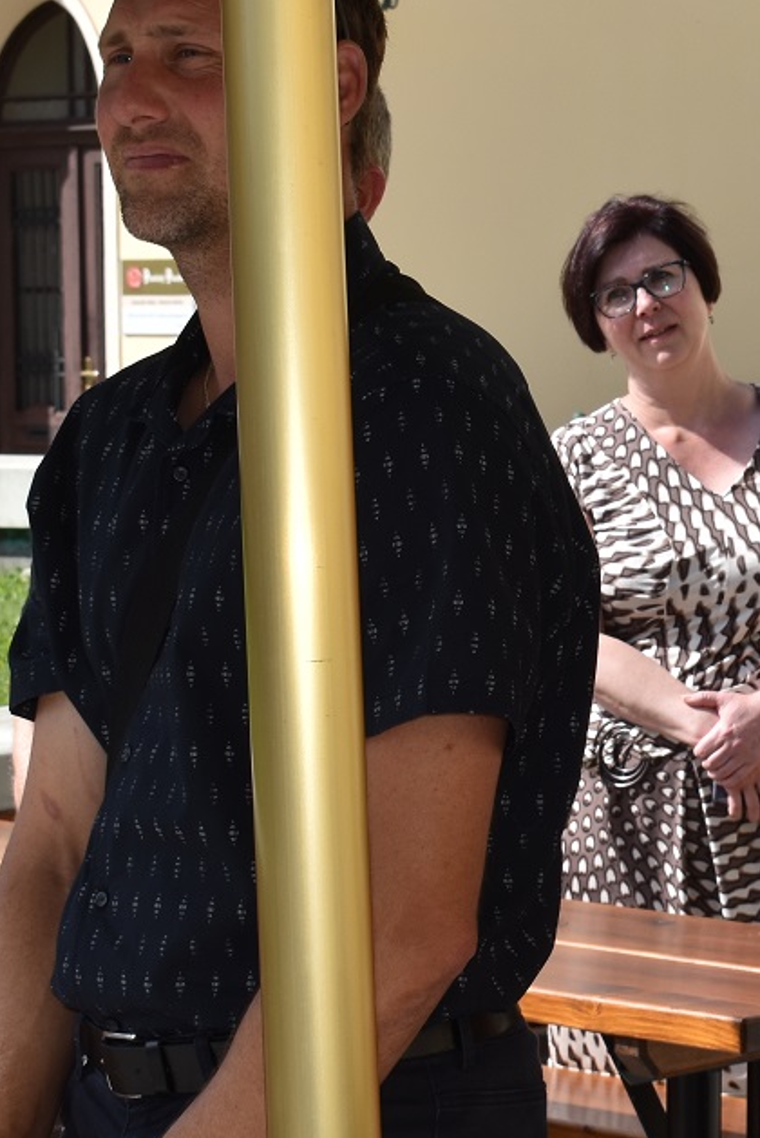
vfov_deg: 14.3
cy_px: 436
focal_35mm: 143
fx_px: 4523
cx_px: 858
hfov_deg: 9.5
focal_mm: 40
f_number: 11
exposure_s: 1/200
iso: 100
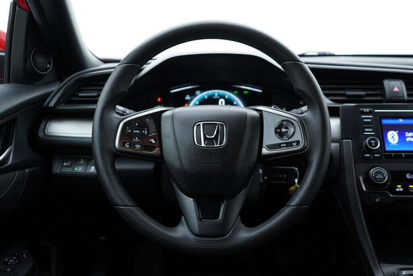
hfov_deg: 53.1
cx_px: 206
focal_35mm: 36
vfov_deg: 36.9
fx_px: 413
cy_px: 138
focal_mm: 24
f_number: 2.8
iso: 200
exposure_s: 1/40
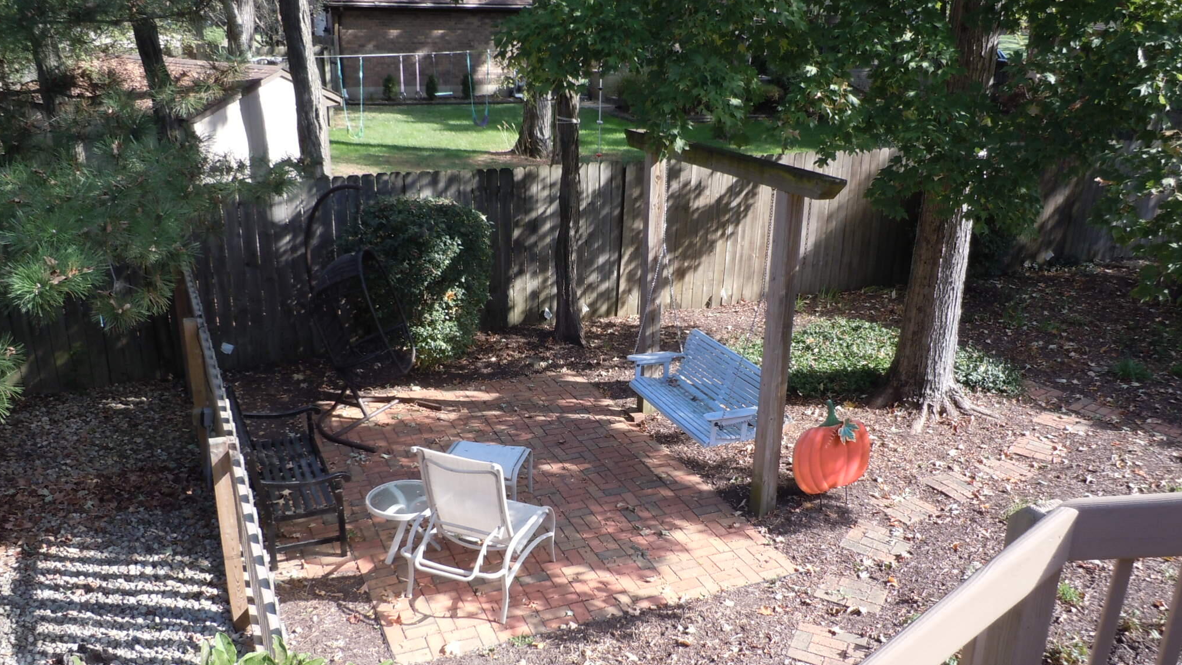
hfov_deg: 62.6
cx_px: 594
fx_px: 972
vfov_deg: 37.7
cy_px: 392
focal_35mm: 31
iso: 100
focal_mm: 5
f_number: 3.7
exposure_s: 1/125
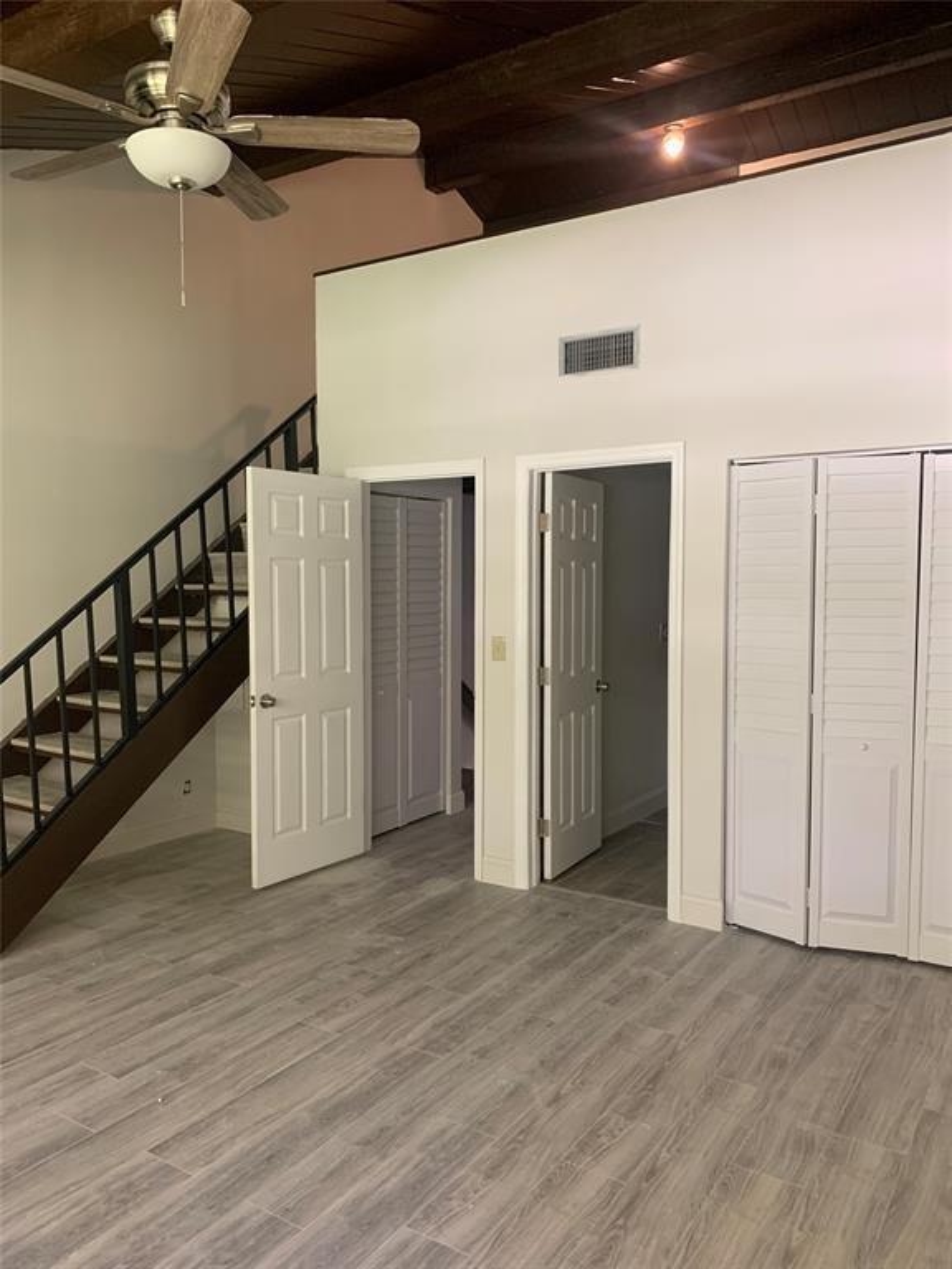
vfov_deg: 67.3
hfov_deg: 53.1
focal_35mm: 26
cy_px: 634
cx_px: 476
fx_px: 953
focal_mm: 4.25
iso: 250
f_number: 1.8
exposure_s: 1/60
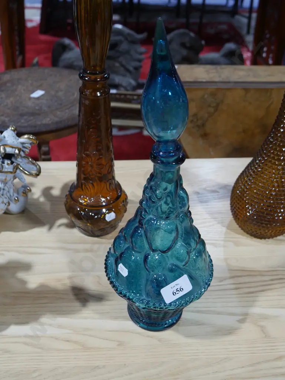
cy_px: 190
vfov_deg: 51.3
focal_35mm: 36
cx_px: 142
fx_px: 395
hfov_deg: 39.7
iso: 400
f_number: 4
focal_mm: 18
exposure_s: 1/60
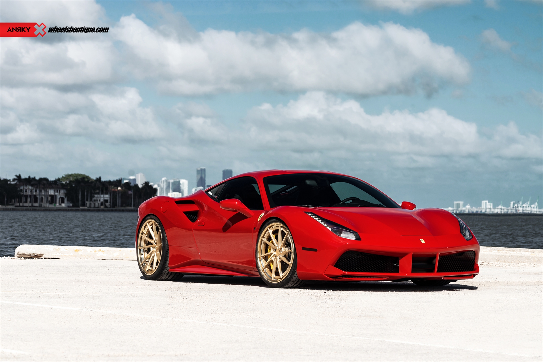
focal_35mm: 126
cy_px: 181
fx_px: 1900
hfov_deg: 16.3
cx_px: 272
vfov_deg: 10.9
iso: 100
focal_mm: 126
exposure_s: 1/200
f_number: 8
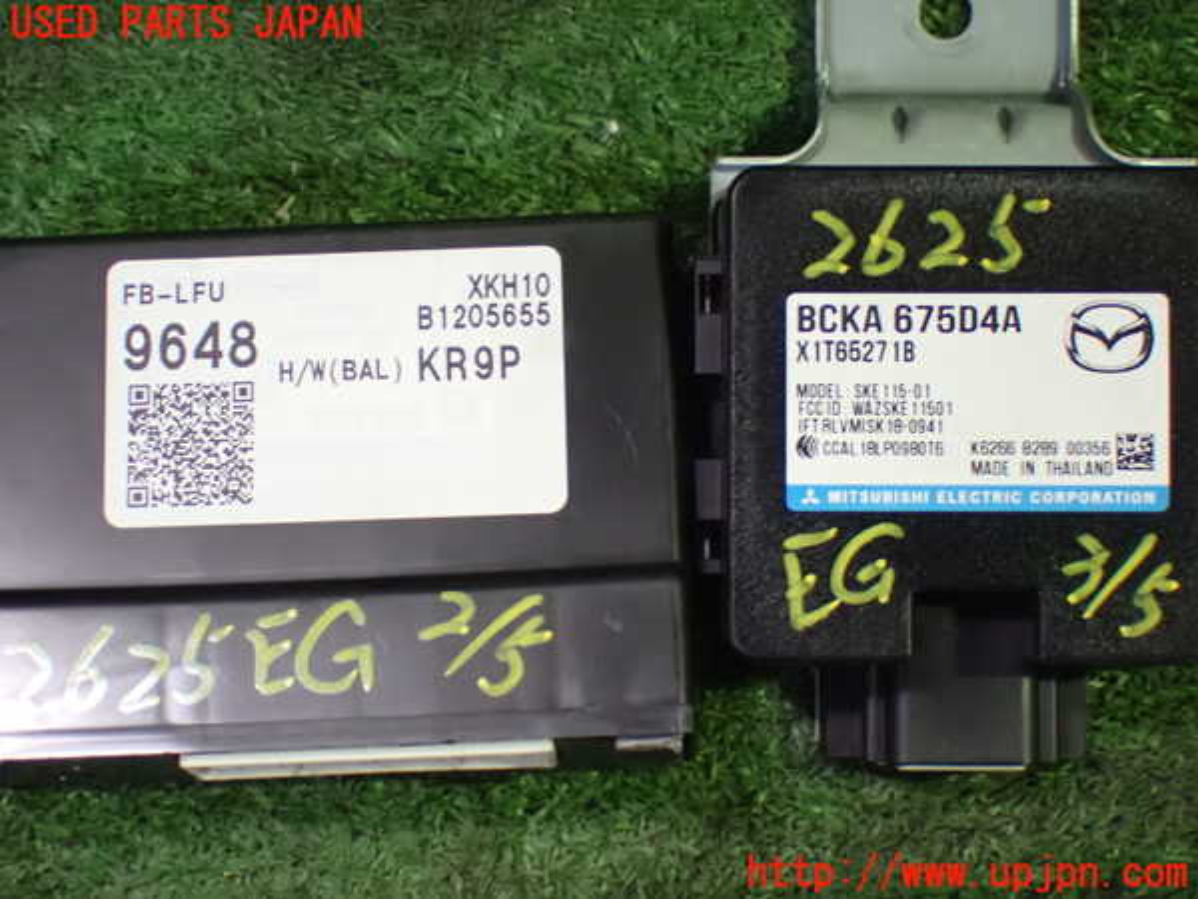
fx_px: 2665
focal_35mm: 77
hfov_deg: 25.3
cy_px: 450
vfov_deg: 19.1
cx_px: 599
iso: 1600
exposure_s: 1/60
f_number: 4.1
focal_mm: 13.65
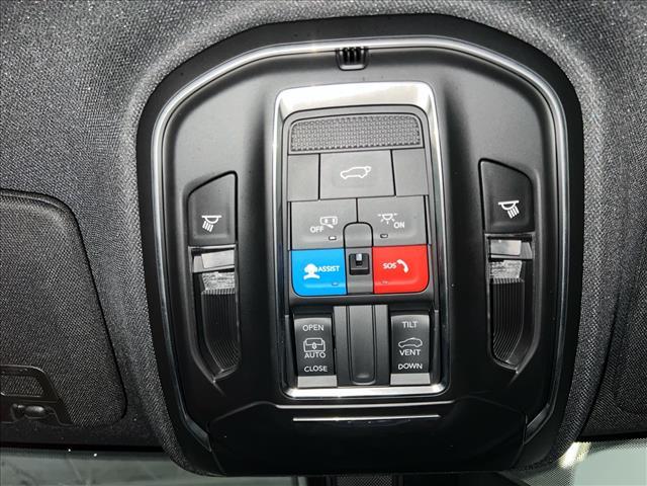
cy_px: 243
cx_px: 324
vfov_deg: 53.1
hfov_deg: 67.3
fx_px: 486
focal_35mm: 26
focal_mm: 5.7
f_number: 1.5
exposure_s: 1/38
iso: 32
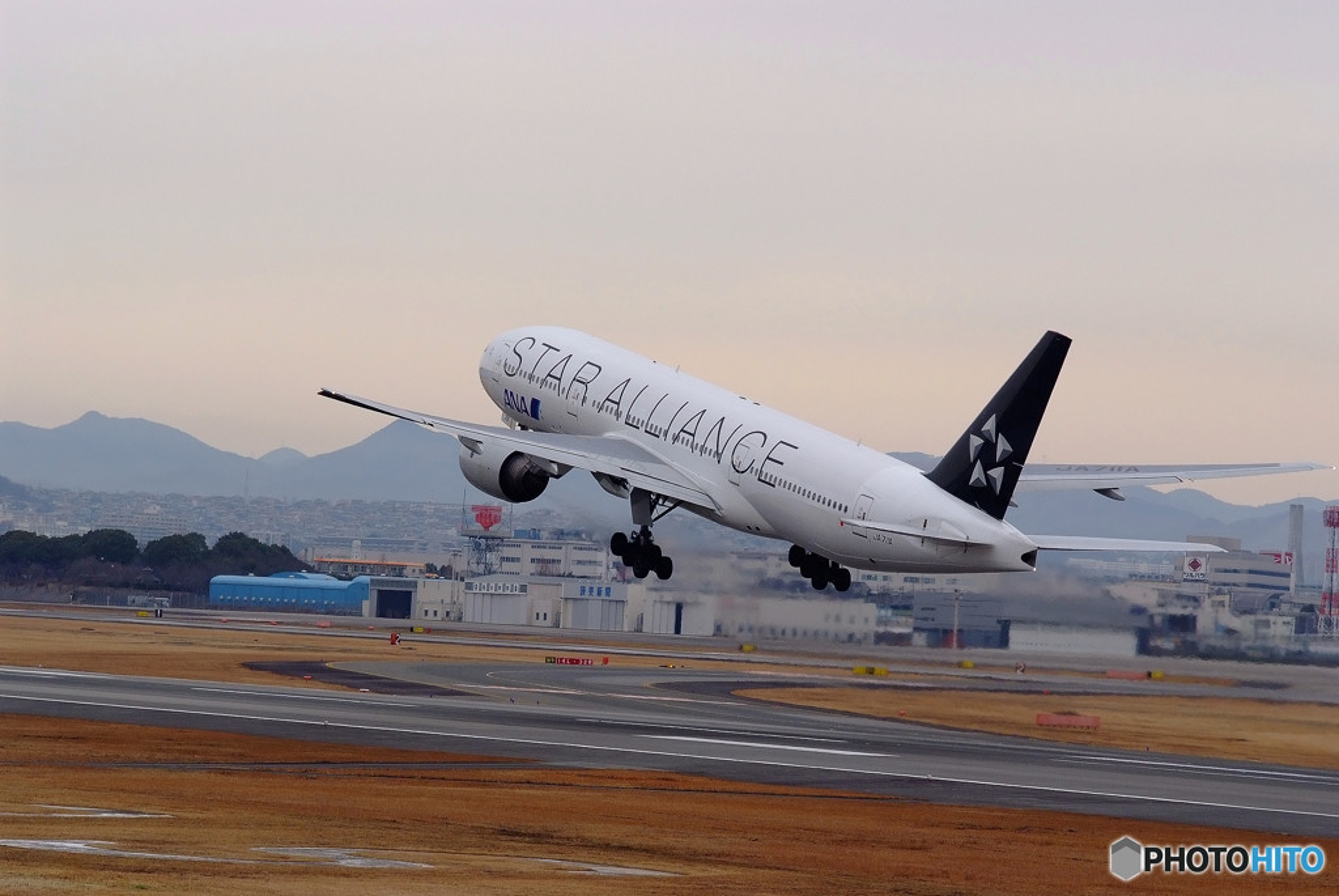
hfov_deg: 10.5
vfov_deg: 7.1
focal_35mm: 195
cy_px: 448
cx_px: 670
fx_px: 7260
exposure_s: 1/1140
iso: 640
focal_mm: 130
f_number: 5.6
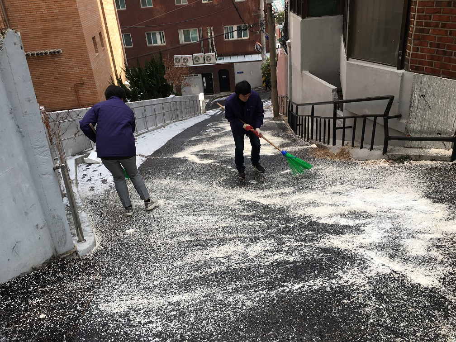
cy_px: 171
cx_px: 228
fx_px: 382
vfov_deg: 48.2
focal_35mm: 29
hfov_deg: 61.7
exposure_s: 1/364
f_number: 2.2
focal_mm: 4.15
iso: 25
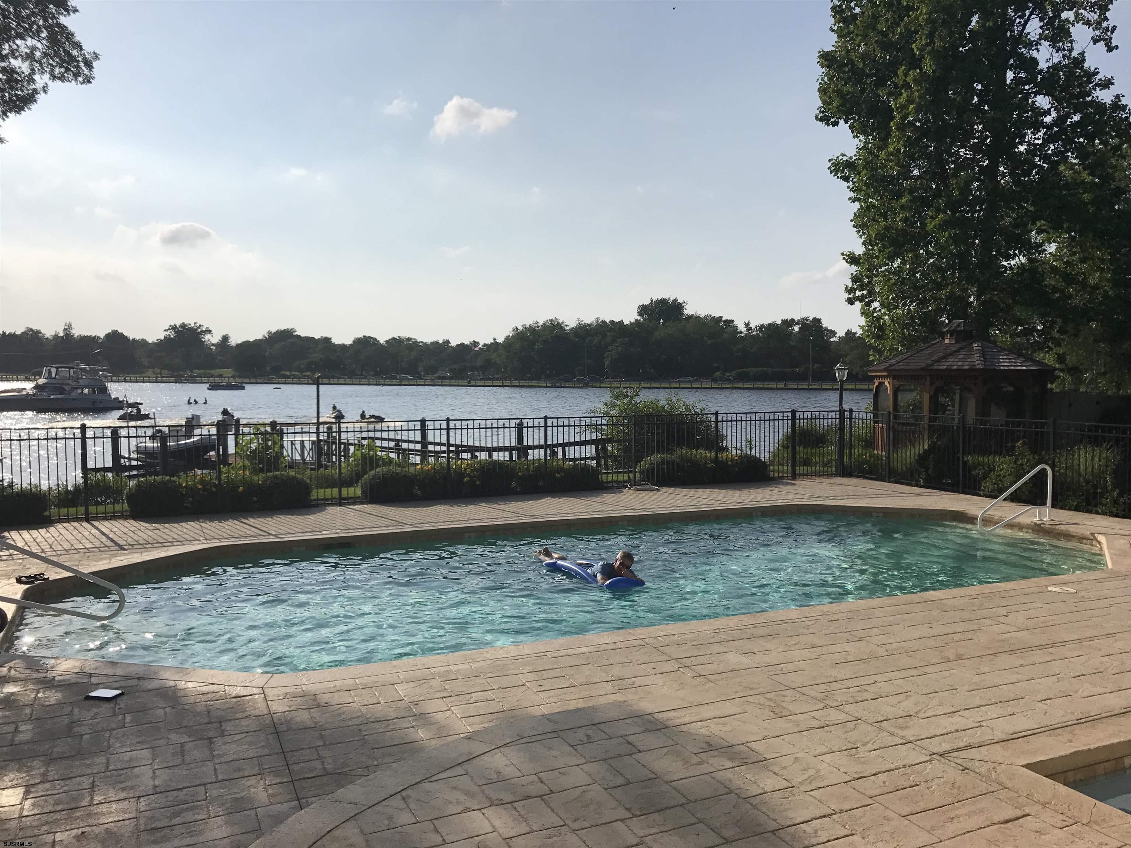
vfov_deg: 49.7
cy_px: 424
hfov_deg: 63.4
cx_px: 566
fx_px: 915
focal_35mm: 28
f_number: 1.8
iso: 25
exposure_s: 1/9615
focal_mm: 3.99
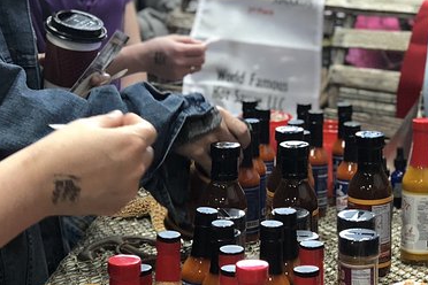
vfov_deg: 12.6
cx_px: 301
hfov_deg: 18.7
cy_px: 135
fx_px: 1296
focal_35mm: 109
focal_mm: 6
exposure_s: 1/30
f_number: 2.4
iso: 100
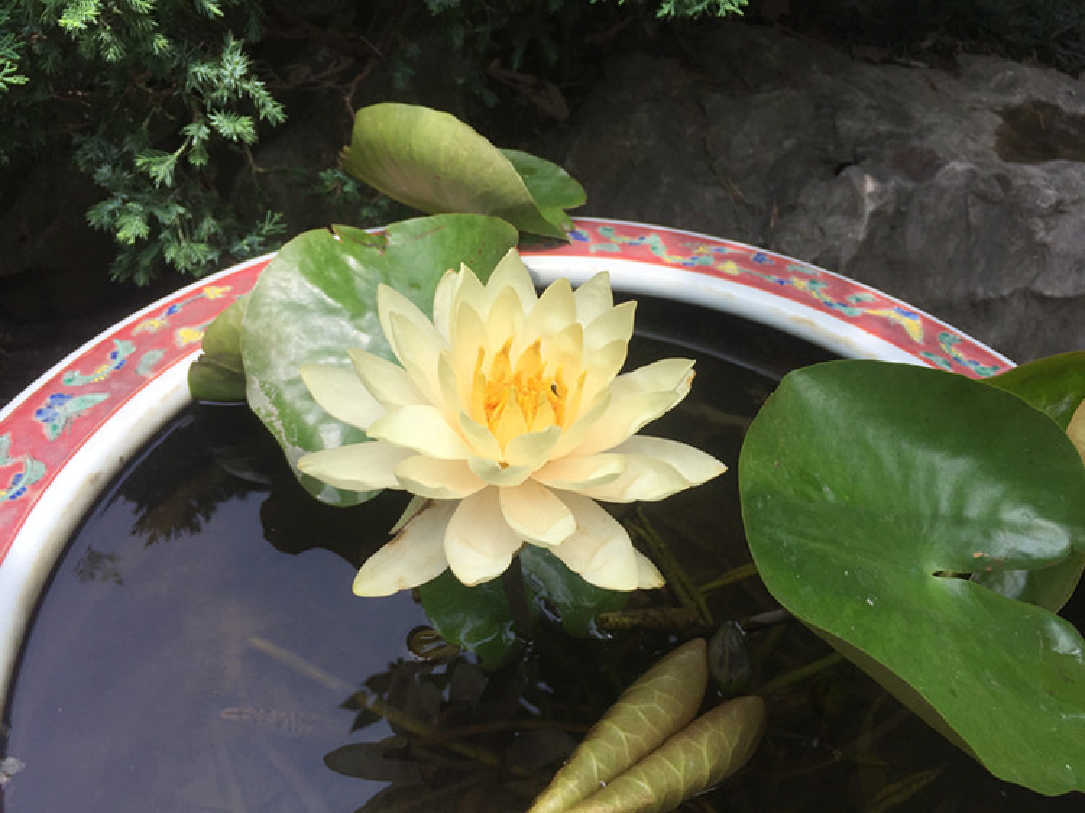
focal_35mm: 29
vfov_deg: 48.2
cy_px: 406
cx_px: 542
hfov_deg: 61.7
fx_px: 909
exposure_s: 1/682
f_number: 2.2
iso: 32
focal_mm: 4.15
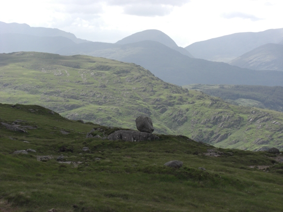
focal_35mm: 114
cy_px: 106
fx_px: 932
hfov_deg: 17.3
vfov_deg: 13.0
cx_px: 142
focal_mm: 23.7
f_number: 5.1
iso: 80
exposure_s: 1/250
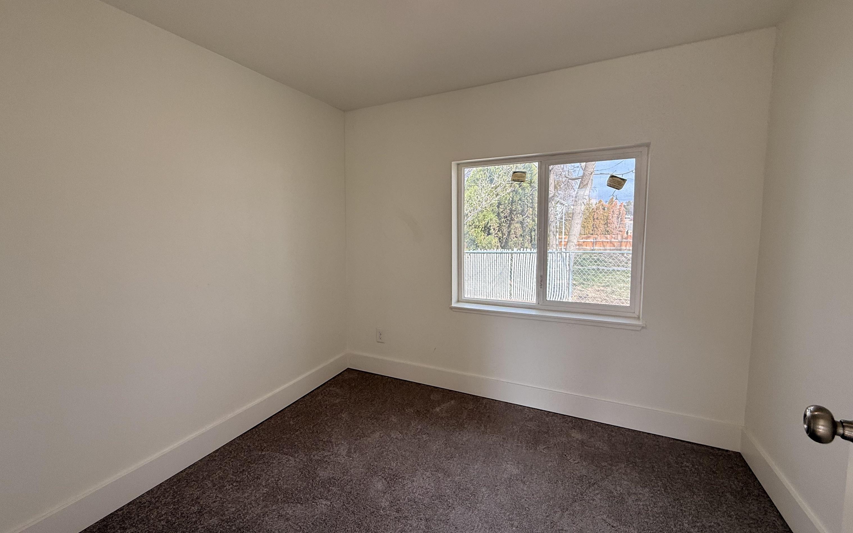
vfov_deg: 74.8
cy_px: 255
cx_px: 422
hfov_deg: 101.5
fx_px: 349
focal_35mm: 15
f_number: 2.2
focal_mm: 2.22
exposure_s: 1/306
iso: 64
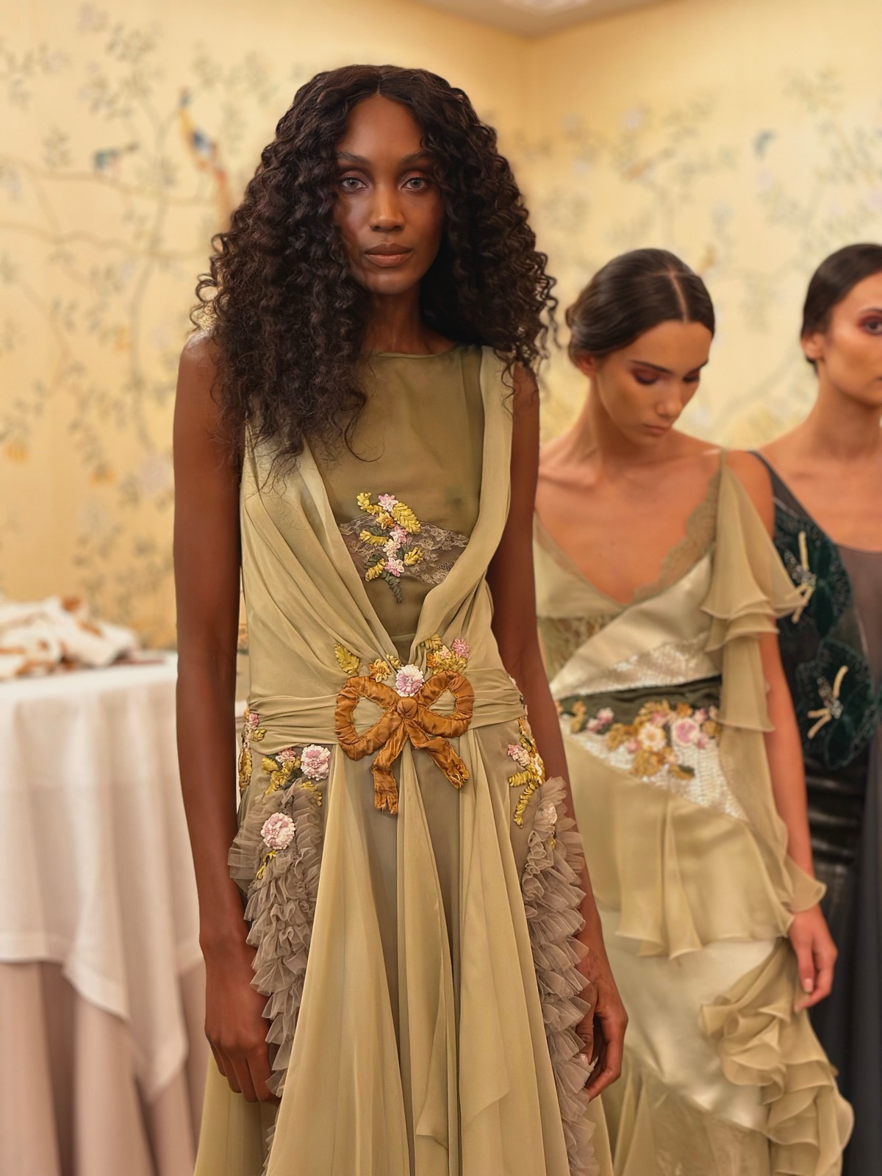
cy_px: 588
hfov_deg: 30.3
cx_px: 441
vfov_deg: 39.7
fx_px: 1631
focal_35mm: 48
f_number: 1.78
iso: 400
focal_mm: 6.86
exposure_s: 1/55
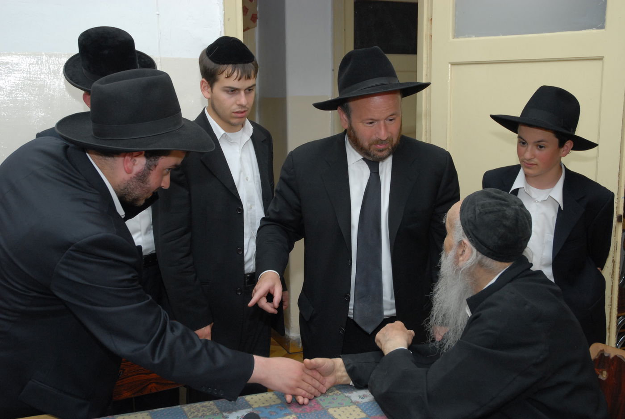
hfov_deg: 44.9
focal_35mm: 44
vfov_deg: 31.0
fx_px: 757
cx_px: 312
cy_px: 210
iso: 400
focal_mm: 29
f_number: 5
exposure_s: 1/60
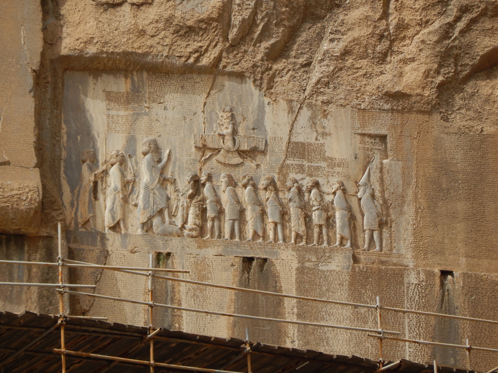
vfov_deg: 2.2
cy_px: 186
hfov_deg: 2.9
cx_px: 249
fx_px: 9711
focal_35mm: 675
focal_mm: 120
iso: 125
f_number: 5.8
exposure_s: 1/640
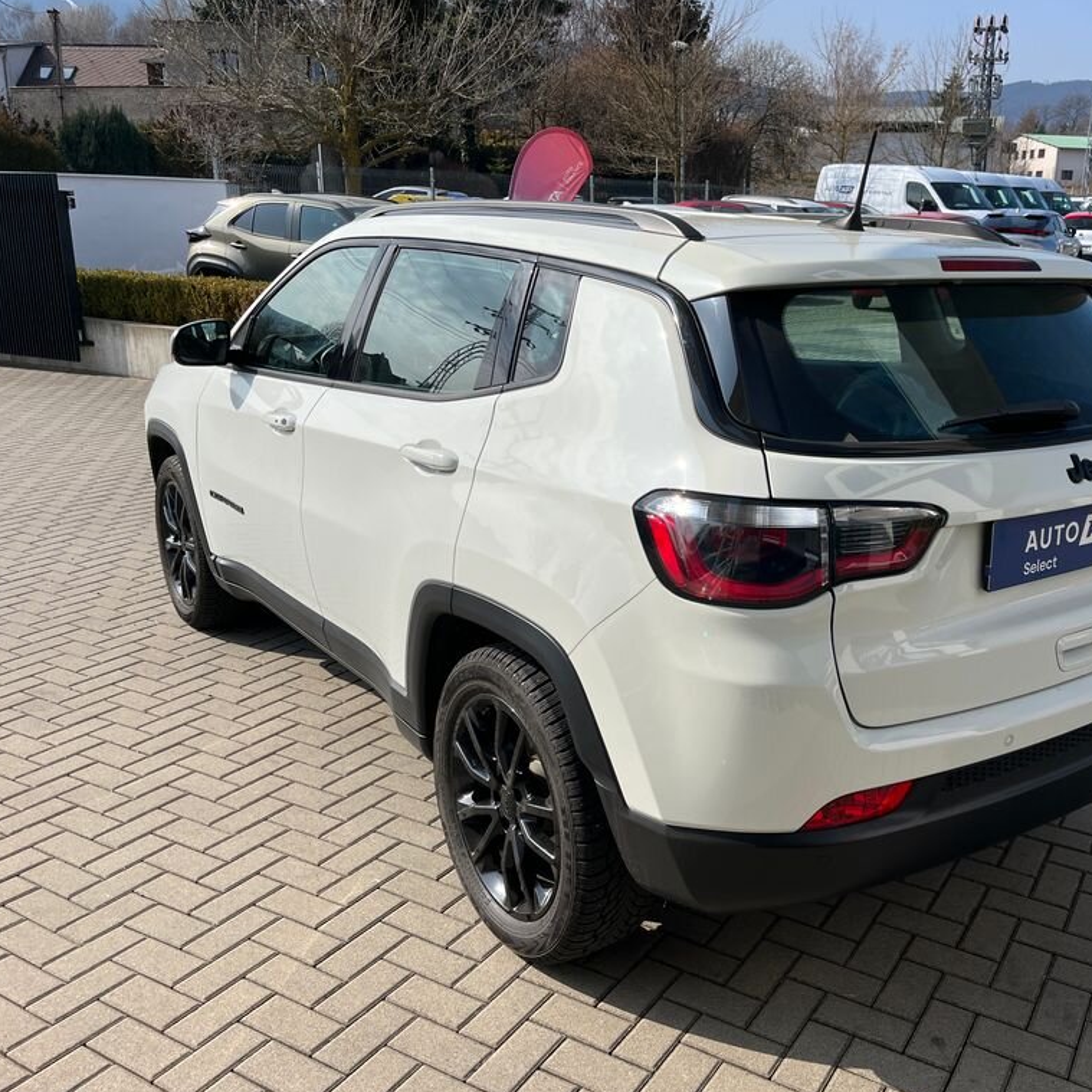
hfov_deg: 52.0
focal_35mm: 31
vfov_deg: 52.5
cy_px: 547
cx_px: 675
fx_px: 1106
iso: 50
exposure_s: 1/4310
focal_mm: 5.1
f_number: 1.6
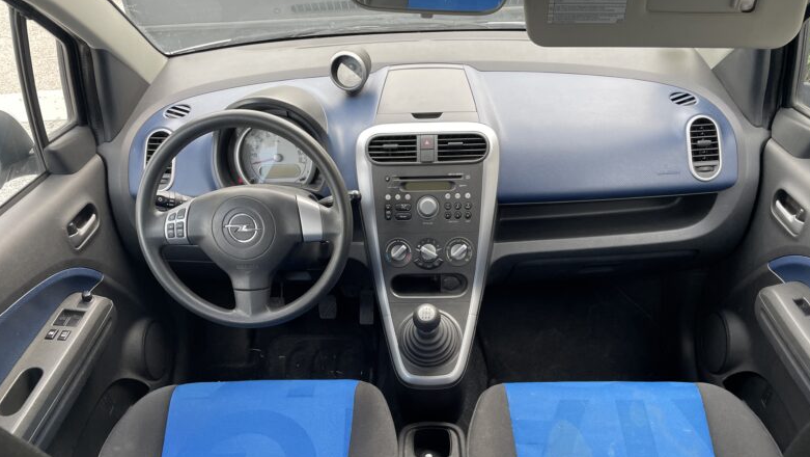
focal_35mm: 29
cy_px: 299
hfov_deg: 66.0
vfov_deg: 39.8
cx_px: 411
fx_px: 623
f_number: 1.6
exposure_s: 1/104
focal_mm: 4.2
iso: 125
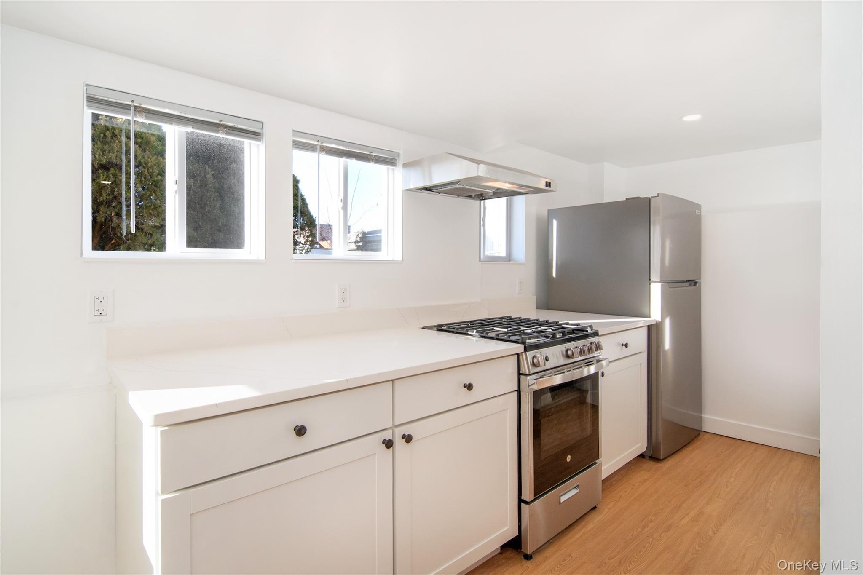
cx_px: 432
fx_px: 395
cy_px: 288
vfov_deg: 72.0
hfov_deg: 95.0
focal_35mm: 16
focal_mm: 11
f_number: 10
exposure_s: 1/100
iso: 500
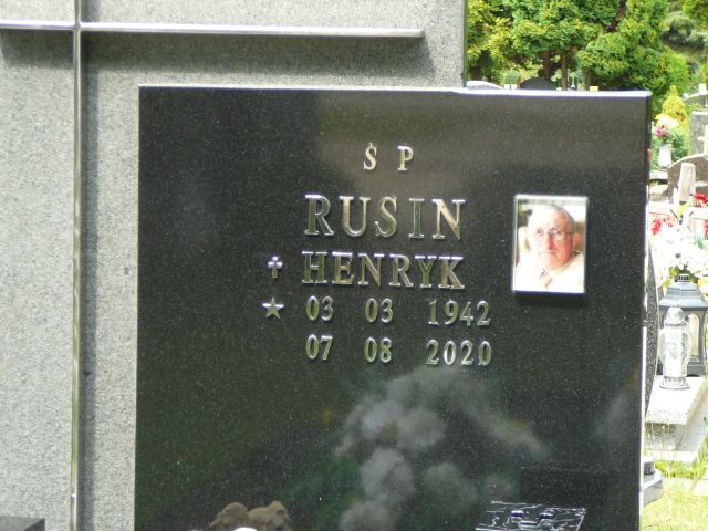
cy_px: 266
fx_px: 2291
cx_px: 354
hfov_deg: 17.6
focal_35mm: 112
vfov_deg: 13.2
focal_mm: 16.6
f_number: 3.9
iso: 80
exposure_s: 1/100
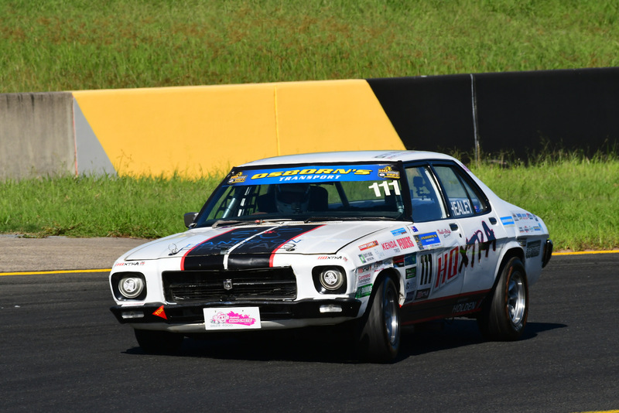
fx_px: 10062
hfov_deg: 3.5
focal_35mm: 585
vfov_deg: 2.4
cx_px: 310
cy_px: 206
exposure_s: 1/640
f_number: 13
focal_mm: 390
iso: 400
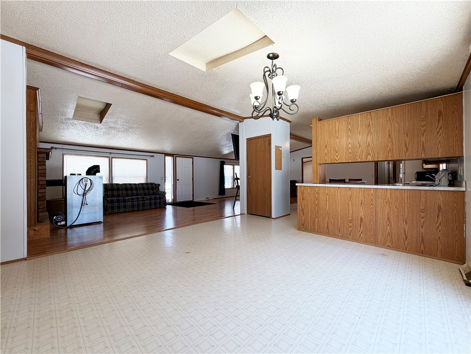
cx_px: 236
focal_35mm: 14
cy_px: 177
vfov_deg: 85.7
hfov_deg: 102.1
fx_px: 190
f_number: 2.2
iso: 64
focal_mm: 2.22
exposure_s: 1/120
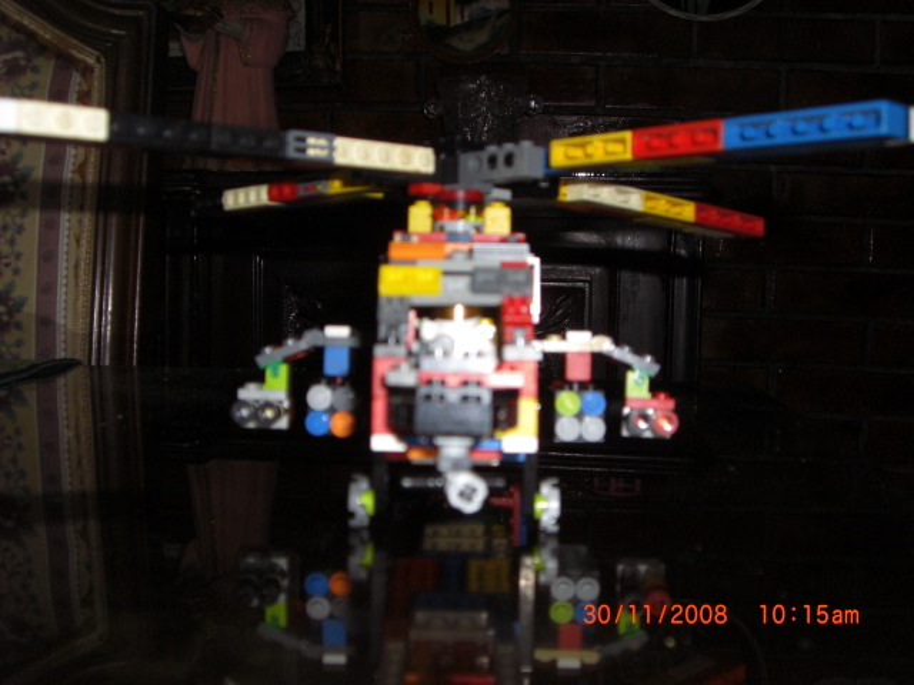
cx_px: 457
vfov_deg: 30.9
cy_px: 342
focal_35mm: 47
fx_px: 1241
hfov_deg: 40.4
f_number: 3
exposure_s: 1/60
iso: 200
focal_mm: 7.6
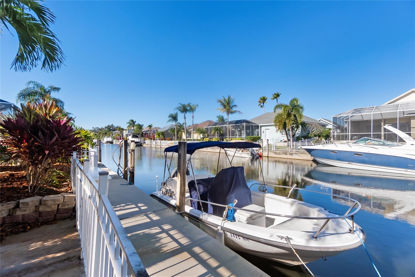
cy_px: 138
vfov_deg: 77.3
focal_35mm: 15
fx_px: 173
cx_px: 208
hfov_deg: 100.4
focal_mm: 10
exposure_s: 1/1500
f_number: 6.7
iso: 1600
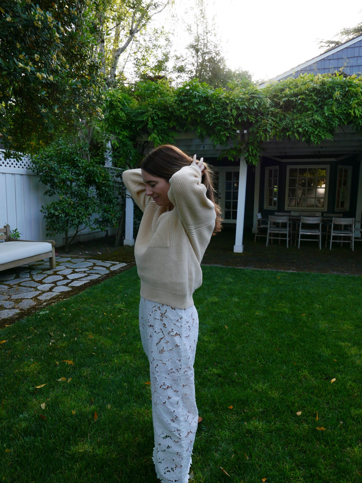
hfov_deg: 56.8
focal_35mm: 24
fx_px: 335
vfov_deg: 71.6
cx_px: 181
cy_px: 242
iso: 200
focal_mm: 10.9
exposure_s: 1/125
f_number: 5
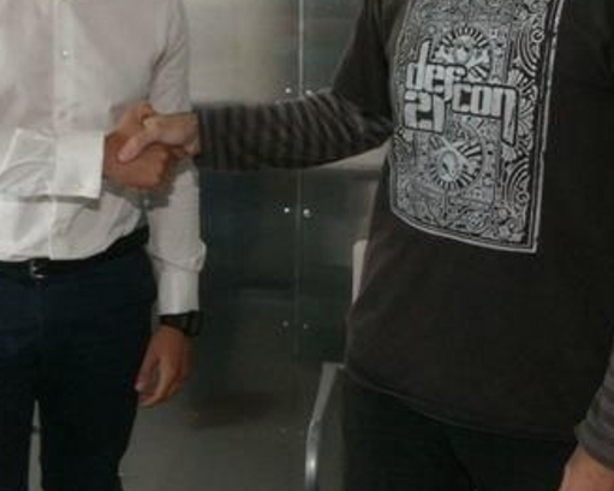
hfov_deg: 37.0
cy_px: 75
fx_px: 908
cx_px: 214
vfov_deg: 29.3
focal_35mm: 50
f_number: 5.6
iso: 800
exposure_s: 1/160
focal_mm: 17
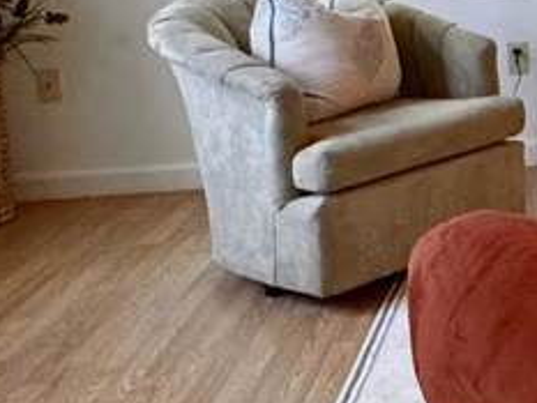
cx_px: 800
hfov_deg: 21.4
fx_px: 1195
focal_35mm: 77
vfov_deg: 18.6
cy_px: -14
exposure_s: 1/60
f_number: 2.2
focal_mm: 2.22
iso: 500
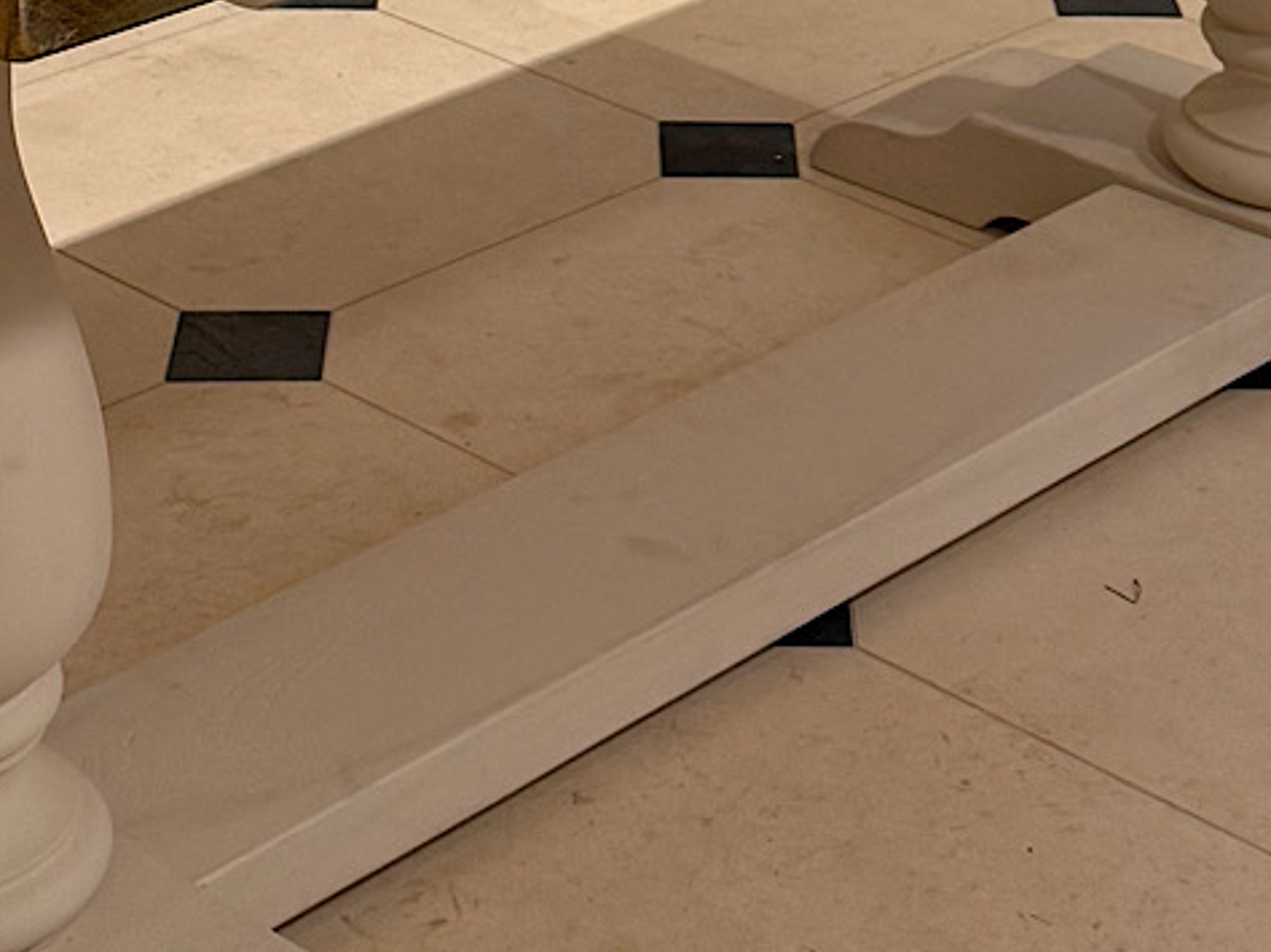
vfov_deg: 19.0
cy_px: 93
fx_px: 2789
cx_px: 536
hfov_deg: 25.6
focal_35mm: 76
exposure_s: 1/50
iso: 125
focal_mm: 6.76
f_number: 1.78
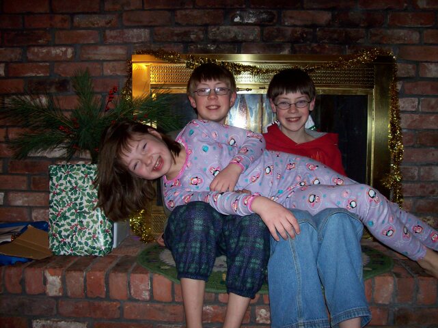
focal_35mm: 36
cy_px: 164
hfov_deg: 51.4
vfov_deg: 39.6
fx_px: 455
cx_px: 219
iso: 80
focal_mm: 6
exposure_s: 1/45.3
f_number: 2.7
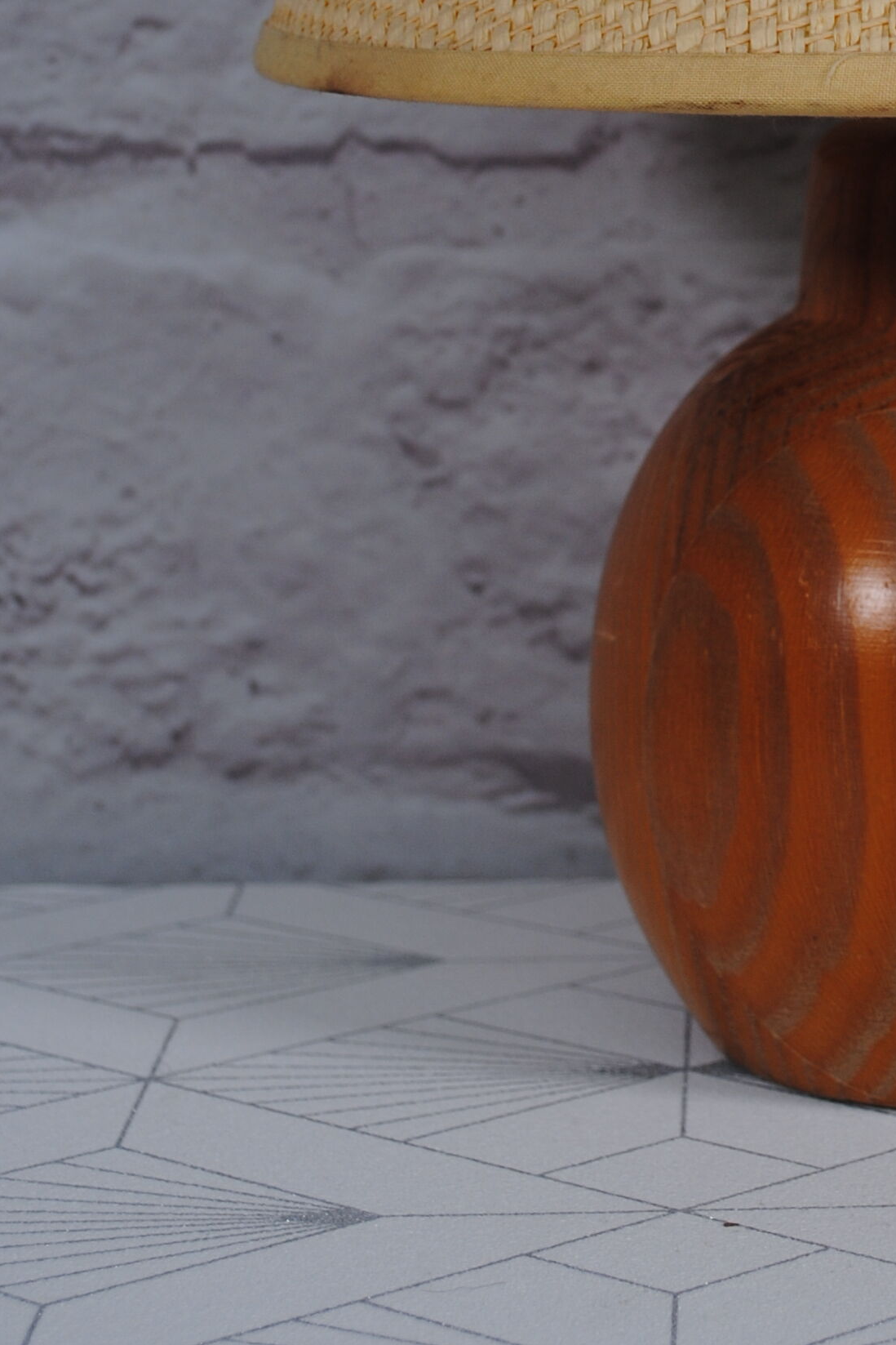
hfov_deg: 12.0
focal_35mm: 113
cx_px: 925
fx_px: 4218
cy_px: 242
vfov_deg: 17.9
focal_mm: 32
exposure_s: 1/125
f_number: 5.6
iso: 100
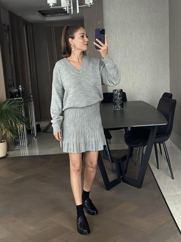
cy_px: 121
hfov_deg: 30.3
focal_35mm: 48
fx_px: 334
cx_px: 90
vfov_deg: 39.6
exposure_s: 1/40
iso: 640
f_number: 1.78
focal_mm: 6.86
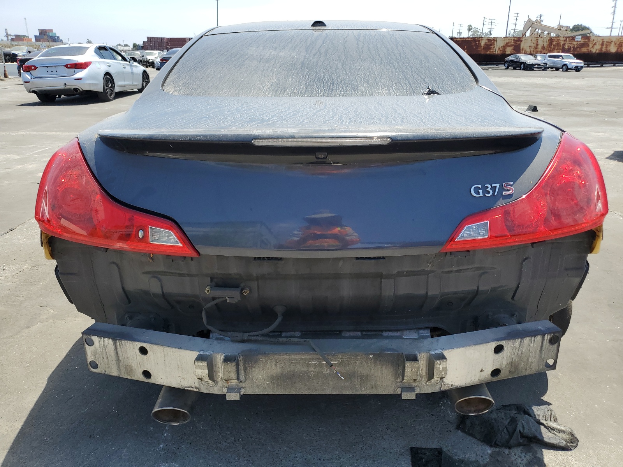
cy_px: 234
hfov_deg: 67.3
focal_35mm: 26
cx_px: 312
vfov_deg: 53.1
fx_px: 468
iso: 50
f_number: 1.5
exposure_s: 1/1667
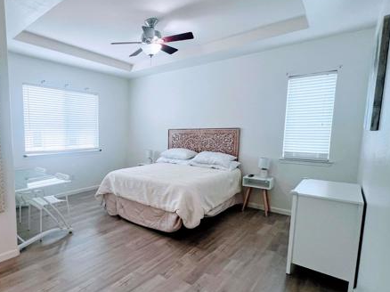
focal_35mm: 19
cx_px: 115
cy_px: 158
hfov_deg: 80.4
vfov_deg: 68.5
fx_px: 214
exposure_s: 1/120
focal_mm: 1.57
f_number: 1.8
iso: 160
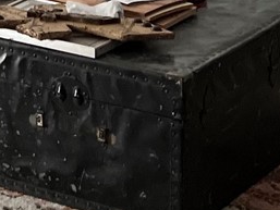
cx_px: -357
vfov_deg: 7.3
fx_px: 1570
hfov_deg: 9.3
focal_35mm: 194
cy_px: -247
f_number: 1.5
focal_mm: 5.7
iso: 100
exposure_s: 1/121
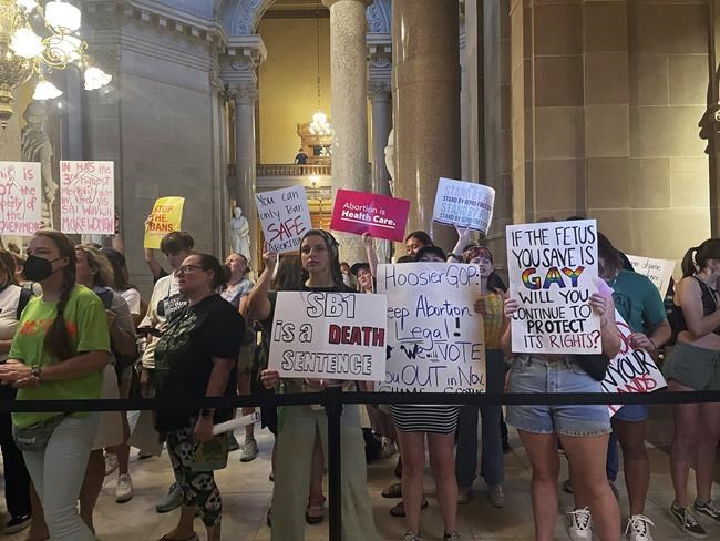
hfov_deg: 67.3
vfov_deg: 53.1
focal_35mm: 26
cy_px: 270
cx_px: 360
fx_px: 541
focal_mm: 4.2
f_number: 1.6
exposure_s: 1/30
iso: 800
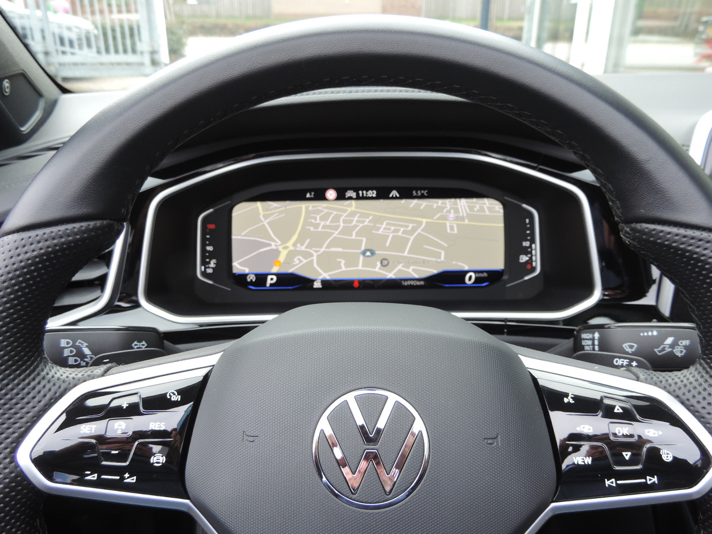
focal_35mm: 30
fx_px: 617
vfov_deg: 46.8
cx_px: 356
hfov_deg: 60.0
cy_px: 267
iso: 90
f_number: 3.1
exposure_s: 1/30
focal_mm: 5.3
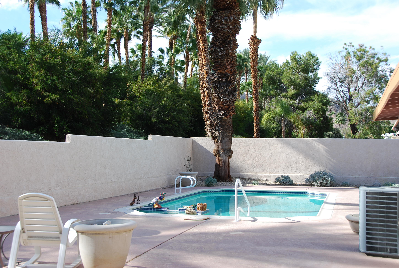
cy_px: 134
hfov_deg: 41.0
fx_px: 533
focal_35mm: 48
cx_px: 200
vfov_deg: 28.2
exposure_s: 1/160
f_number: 6.3
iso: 100
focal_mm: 32
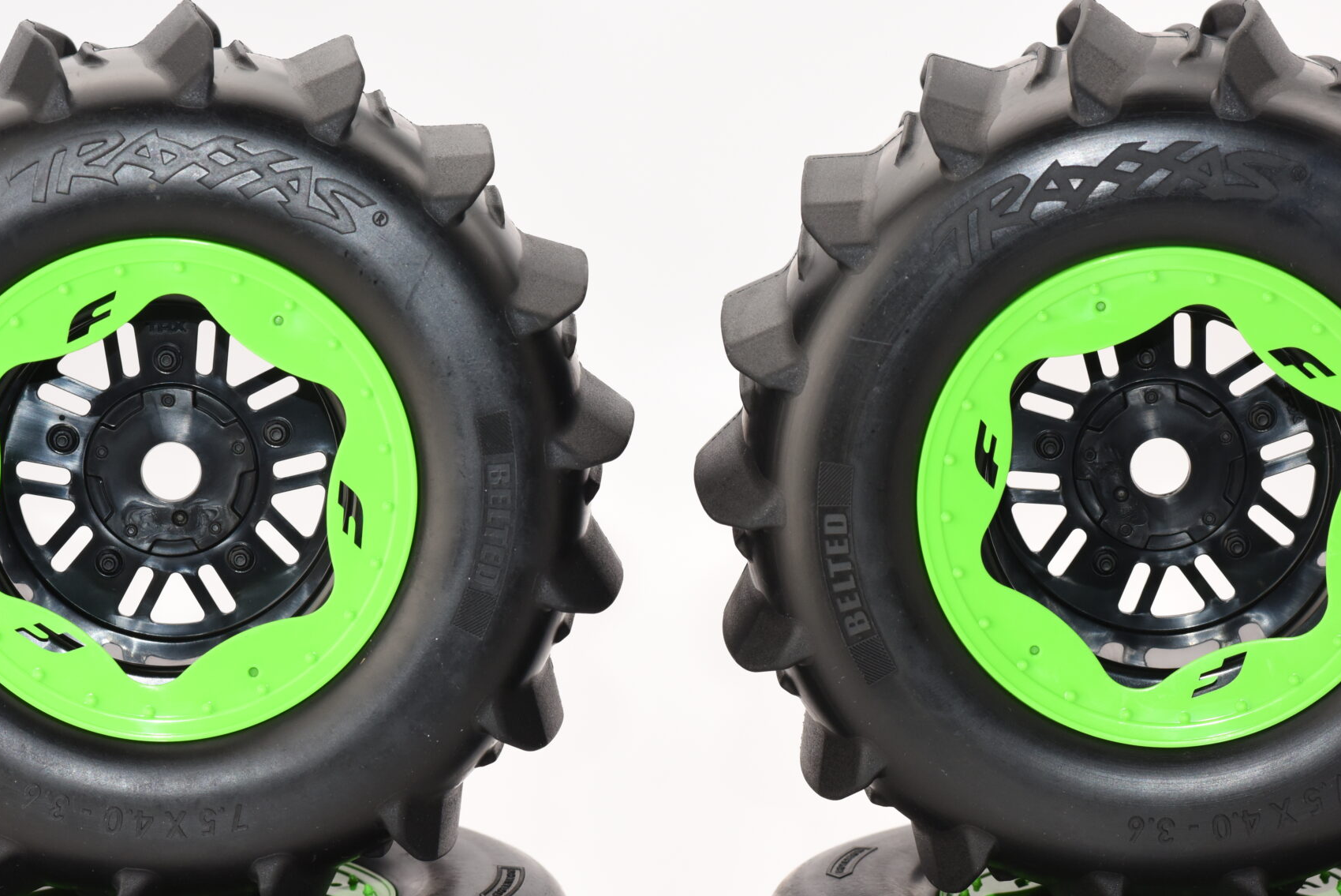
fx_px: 4770
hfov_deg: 16.0
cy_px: 637
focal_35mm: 128
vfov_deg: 10.7
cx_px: 676
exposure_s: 1/125
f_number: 8
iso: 1000
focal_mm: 85
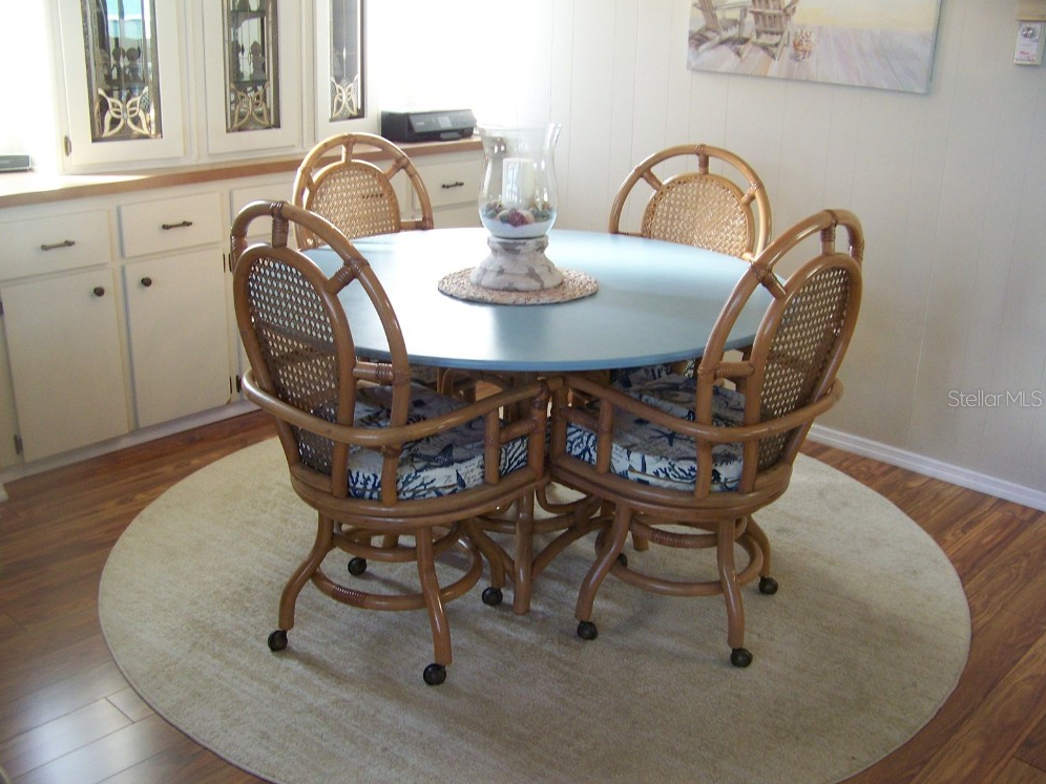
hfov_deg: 50.1
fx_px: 1118
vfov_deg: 38.7
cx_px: 509
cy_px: 398
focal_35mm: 37
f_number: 2.8
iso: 160
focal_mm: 5.85
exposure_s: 1/30
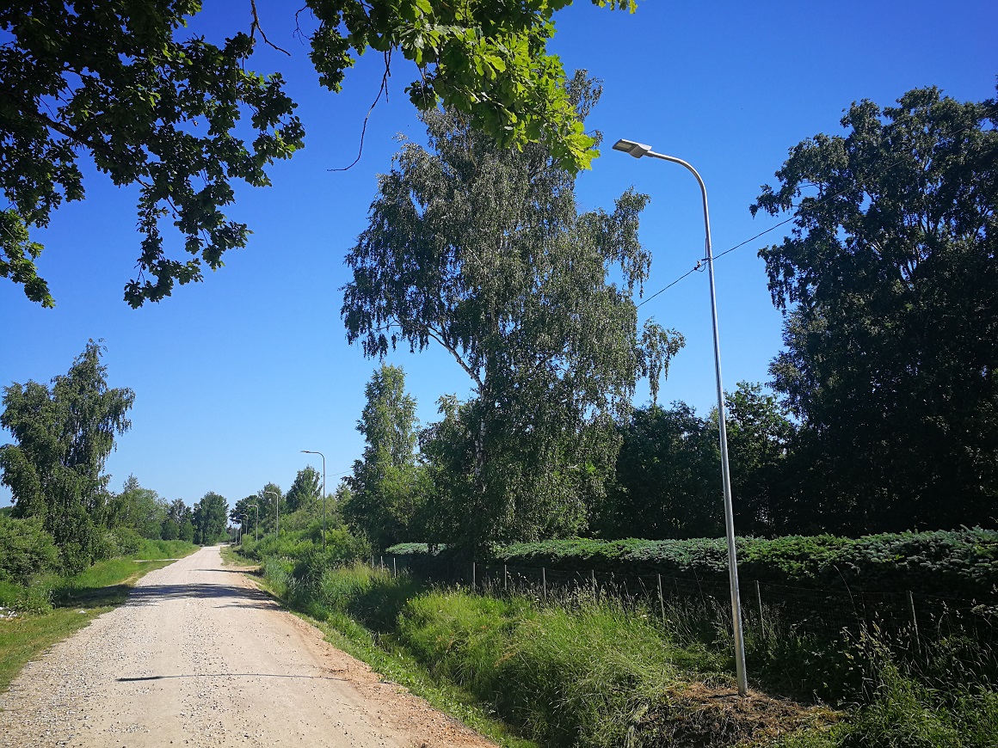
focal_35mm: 27
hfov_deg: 65.3
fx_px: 778
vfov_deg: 51.4
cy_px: 374
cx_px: 499
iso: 50
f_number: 2.2
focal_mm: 3.95
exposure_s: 1/875
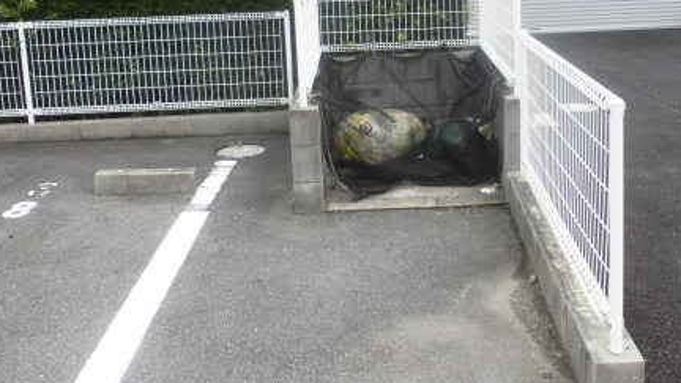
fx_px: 758
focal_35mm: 42
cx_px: 396
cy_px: 87
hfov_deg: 48.2
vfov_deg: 27.9
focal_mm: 4.6
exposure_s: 1/250
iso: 100
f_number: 3.5
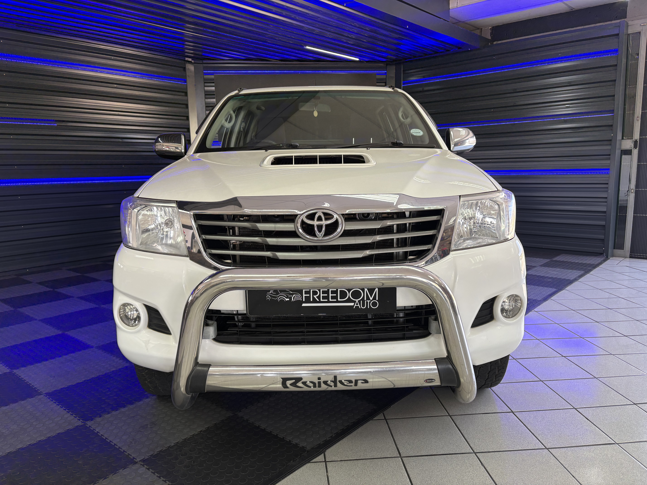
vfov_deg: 53.1
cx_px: 324
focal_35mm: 26
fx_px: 486
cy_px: 242
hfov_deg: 67.3
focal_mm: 5.96
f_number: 1.6
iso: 64
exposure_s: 1/100
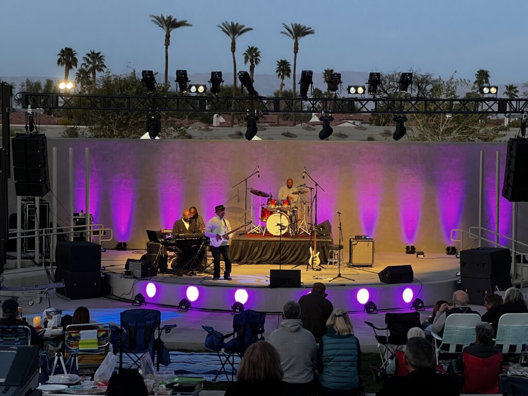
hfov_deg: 25.3
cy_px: 198
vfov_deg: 19.1
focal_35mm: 77
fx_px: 1174
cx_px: 264
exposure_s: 1/60
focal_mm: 9
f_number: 2.8
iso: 800
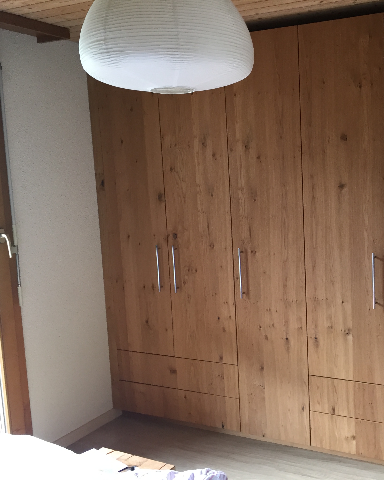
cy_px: 240
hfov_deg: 37.7
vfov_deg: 47.9
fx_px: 540
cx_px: 308
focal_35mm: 38
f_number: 2.2
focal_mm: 4.15
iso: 80
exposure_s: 1/33
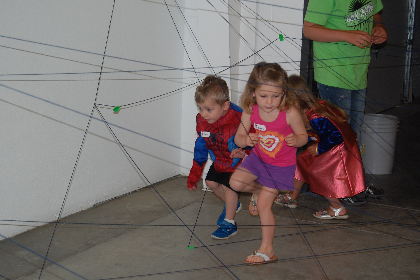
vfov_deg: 16.5
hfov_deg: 24.6
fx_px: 962
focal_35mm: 82
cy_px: 140
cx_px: 210
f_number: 5.6
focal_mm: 55
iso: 400
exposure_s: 1/60
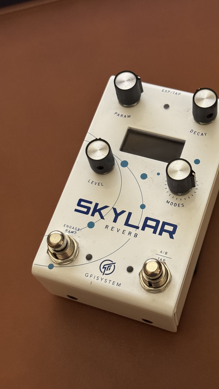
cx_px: 146
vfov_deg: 39.2
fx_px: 547
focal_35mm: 53
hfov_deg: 22.5
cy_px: 195
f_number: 1.78
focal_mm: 6.76
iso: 500
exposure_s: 1/40
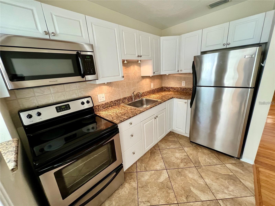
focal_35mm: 13
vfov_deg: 89.9
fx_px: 103
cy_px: 103
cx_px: 138
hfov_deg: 106.2
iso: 250
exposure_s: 1/94
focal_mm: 1.57
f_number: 1.8
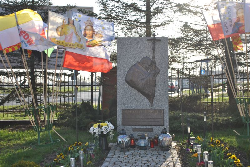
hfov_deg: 33.4
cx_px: 125
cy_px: 84
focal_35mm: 60
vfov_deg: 22.7
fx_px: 417
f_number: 5.6
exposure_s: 1/200
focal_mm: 40
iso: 100
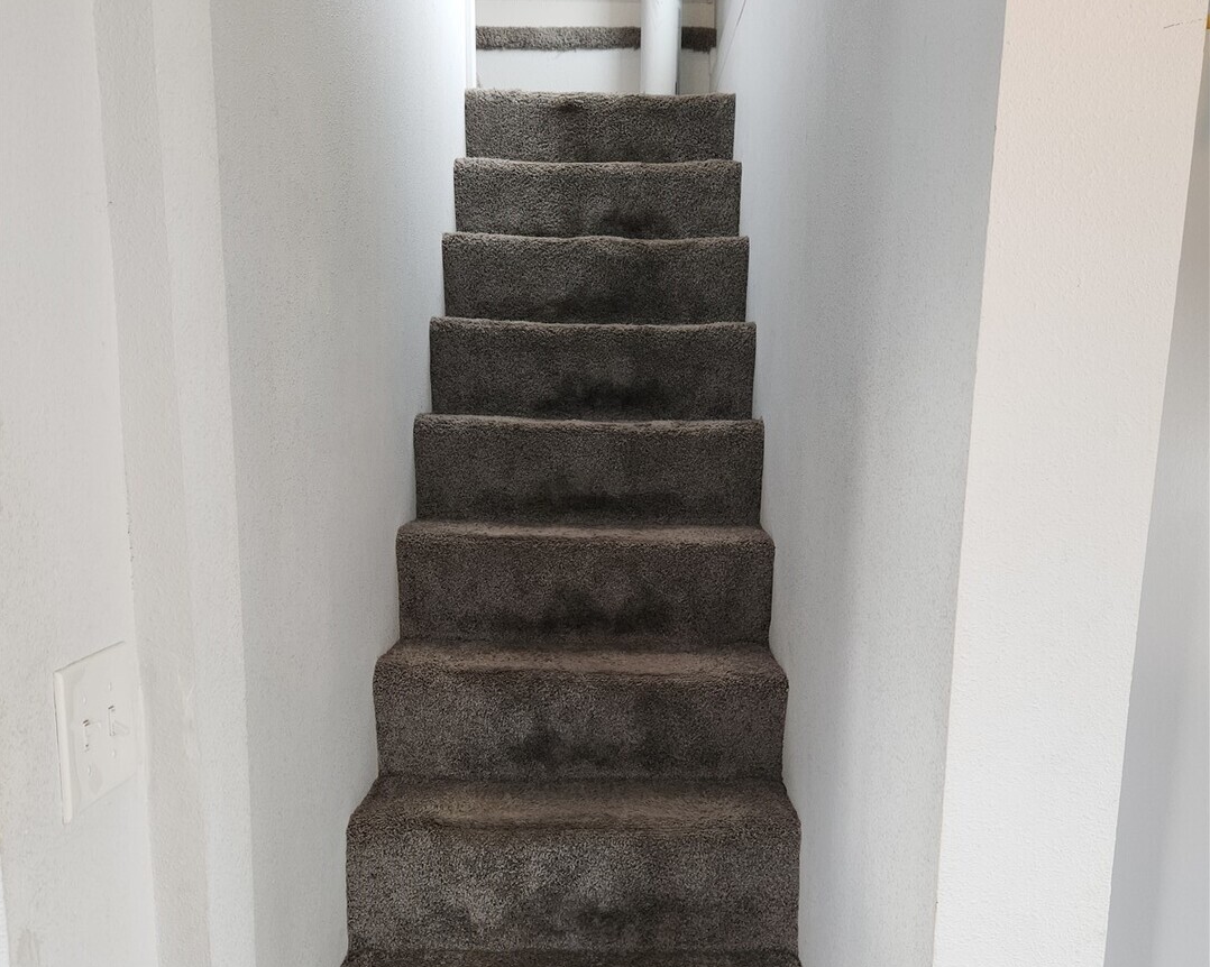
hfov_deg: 58.8
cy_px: 619
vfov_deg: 47.9
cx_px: 605
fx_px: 1074
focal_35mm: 30
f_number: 1.8
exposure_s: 1/60
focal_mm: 5.4
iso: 64
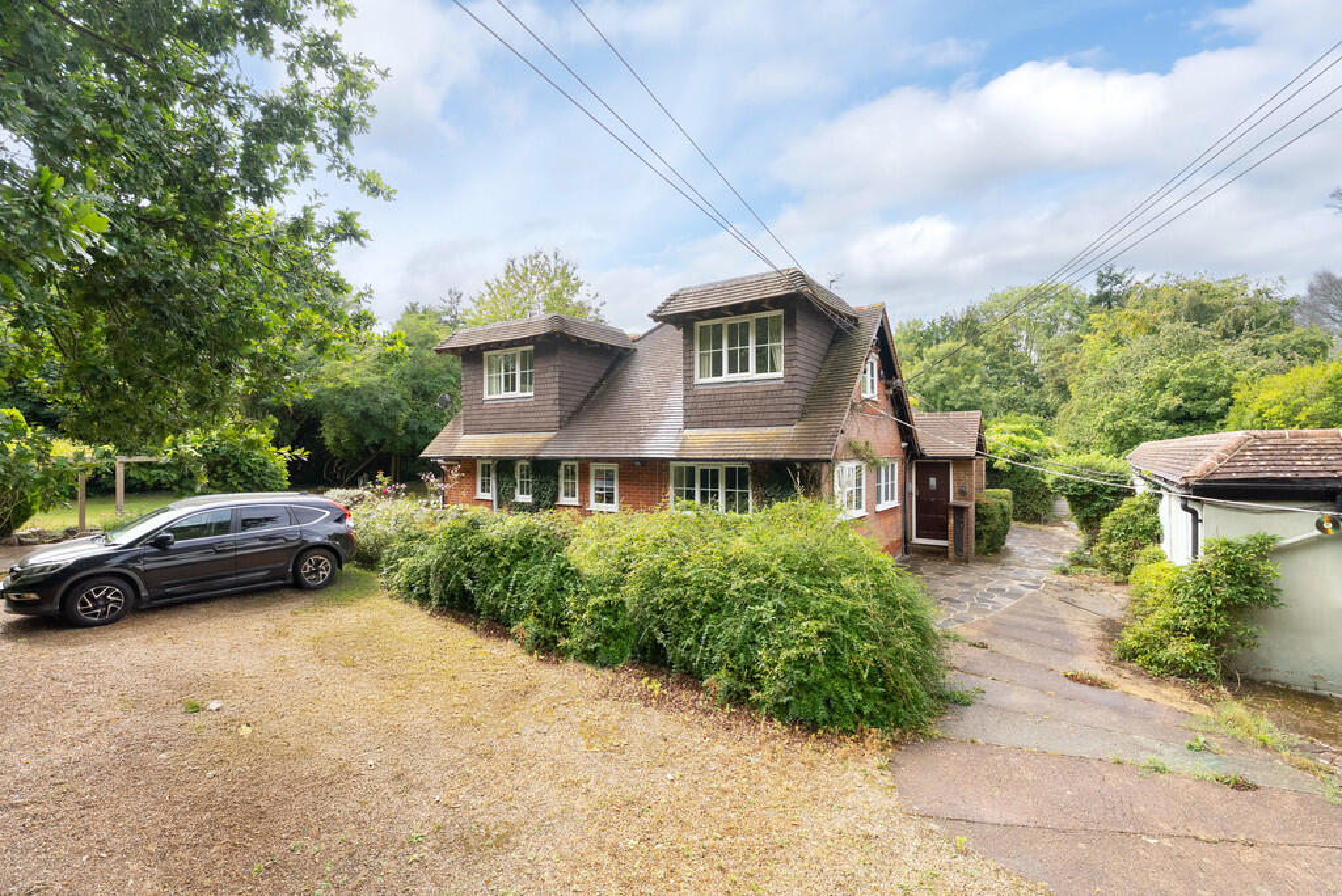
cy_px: 448
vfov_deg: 73.8
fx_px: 597
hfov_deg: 96.7
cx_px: 671
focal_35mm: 16
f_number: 7.1
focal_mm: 16
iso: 1000
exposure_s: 1/1000
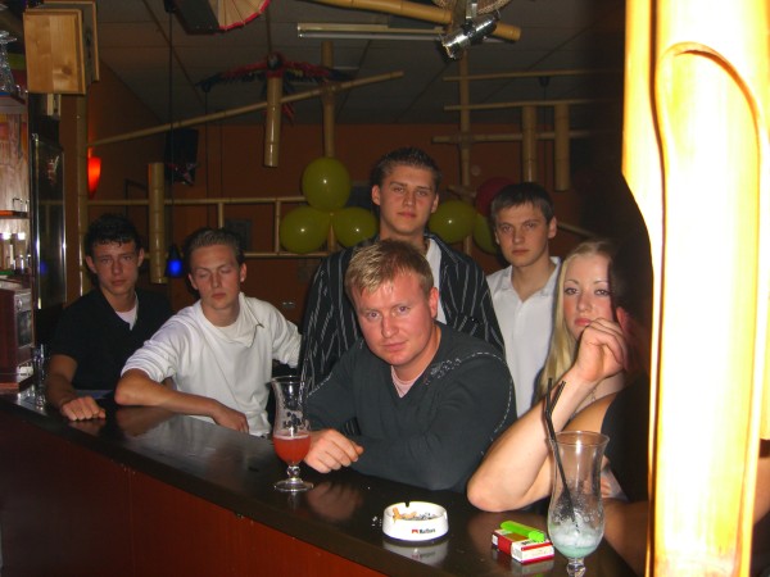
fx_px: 845
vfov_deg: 37.7
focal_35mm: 38
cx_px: 385
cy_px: 288
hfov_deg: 49.0
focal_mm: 7.9
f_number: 2.8
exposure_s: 1/60
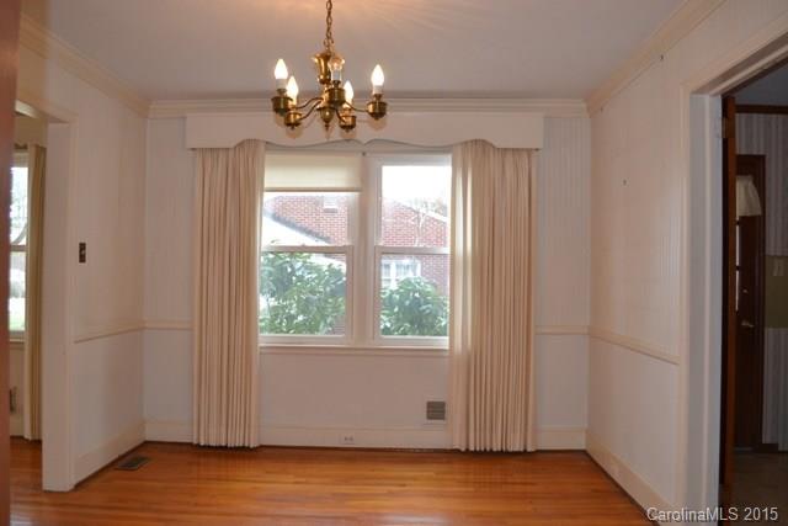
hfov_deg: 67.4
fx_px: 591
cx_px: 394
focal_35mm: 27
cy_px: 263
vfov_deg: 48.0
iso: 400
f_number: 4
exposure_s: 1/60
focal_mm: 18
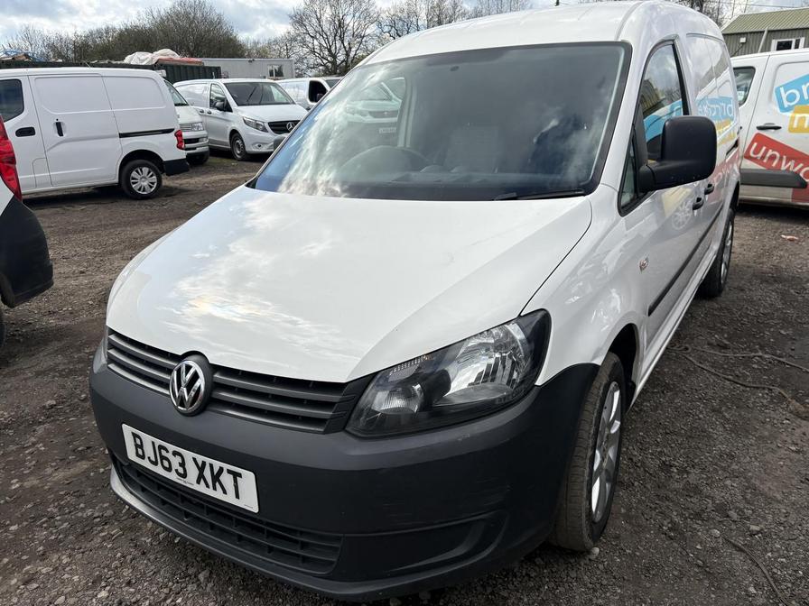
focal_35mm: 26
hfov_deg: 67.3
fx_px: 608
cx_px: 404
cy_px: 303
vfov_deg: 53.1
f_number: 1.6
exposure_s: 1/3623
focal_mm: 5.96
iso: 50
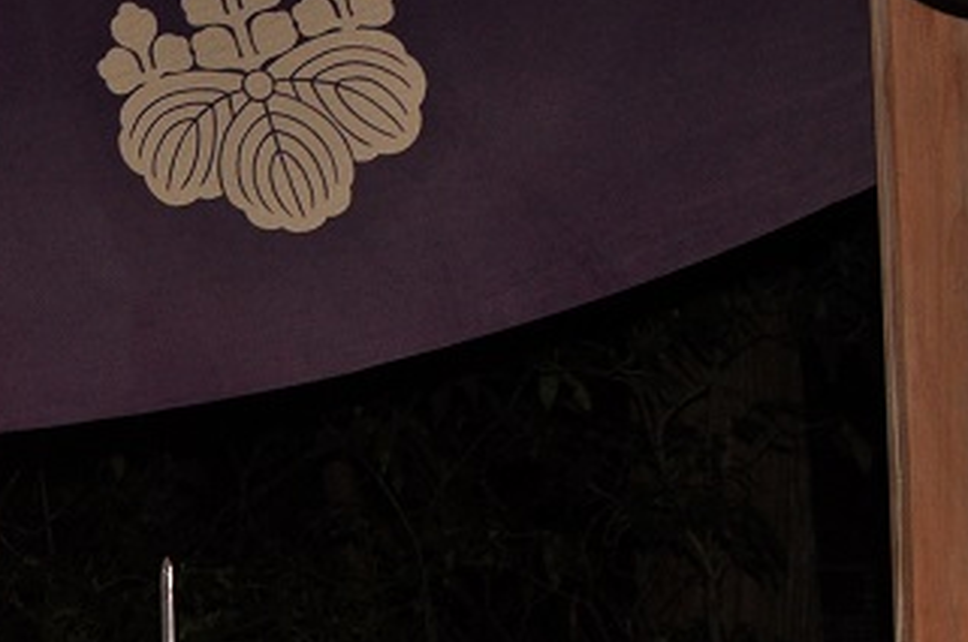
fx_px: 3517
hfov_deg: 14.5
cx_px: -516
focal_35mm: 131
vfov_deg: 10.1
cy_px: 928
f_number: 6.7
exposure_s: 1/180
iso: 400
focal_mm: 28
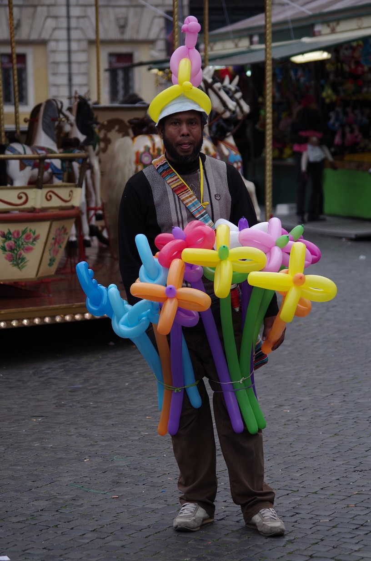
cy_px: 280
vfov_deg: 15.6
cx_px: 186
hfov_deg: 10.3
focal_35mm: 132
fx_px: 2050
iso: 100
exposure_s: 1/100
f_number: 4.5
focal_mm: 87.5
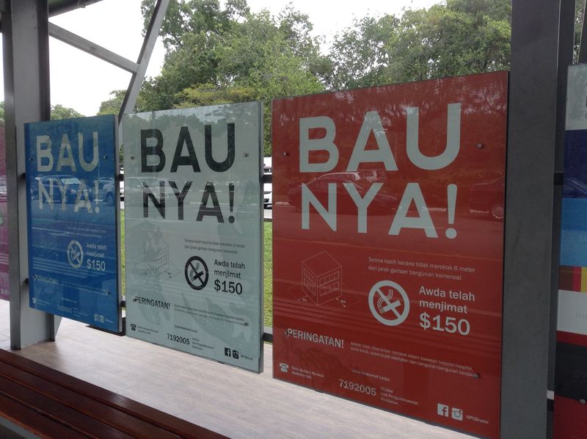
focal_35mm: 33
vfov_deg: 42.9
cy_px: 220
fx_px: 559
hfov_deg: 55.4
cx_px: 294
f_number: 2.4
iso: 32
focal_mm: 3.3
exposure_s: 1/313
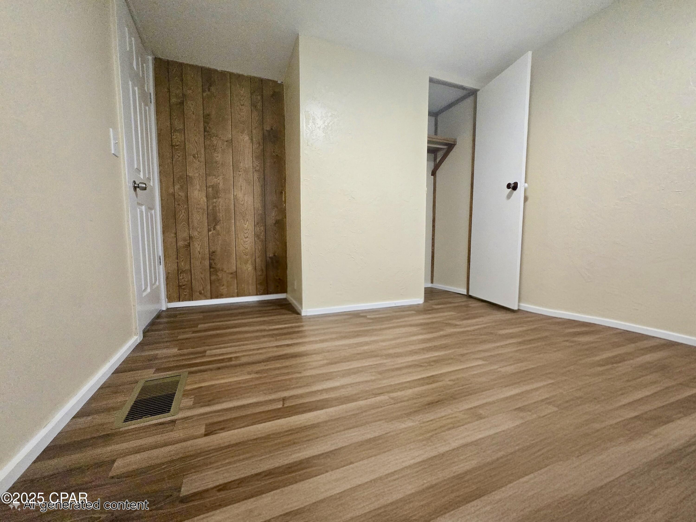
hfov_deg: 106.2
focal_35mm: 13
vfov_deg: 89.9
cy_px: 261
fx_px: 261
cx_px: 348
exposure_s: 1/60.2
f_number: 2.2
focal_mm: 1.7
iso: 500
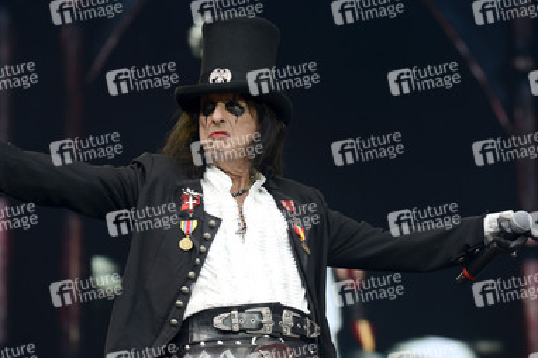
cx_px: 246
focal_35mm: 189
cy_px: 185
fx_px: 2822
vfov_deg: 7.3
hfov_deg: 10.9
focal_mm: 160
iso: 320
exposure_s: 1/800
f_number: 5
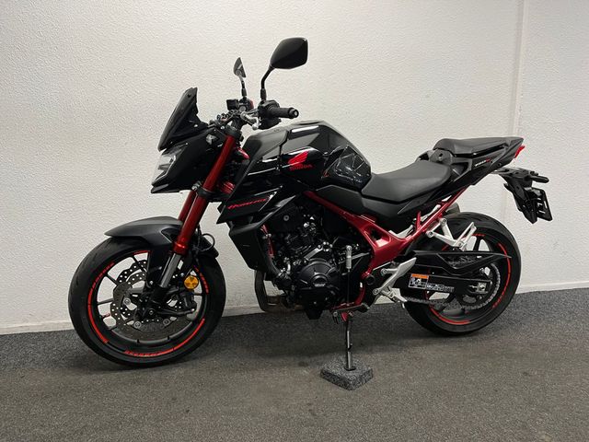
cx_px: 294
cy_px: 221
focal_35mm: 26
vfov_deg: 53.1
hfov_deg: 67.3
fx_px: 442
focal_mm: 5.1
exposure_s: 1/50
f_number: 1.6
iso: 100
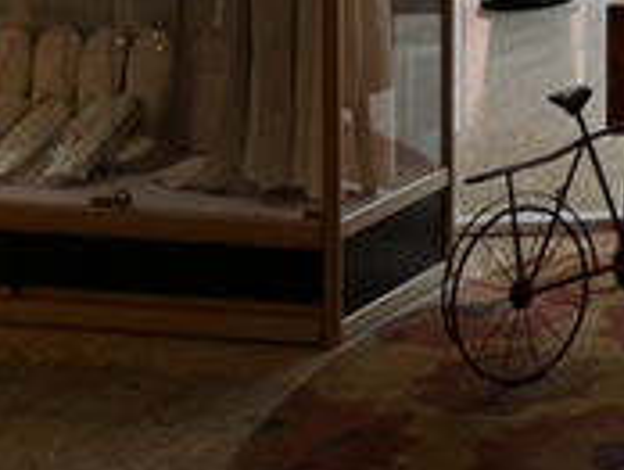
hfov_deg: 14.2
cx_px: 1087
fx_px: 2238
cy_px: -481
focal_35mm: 124
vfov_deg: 10.9
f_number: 1.8
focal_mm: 3.95
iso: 100
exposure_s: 1/100
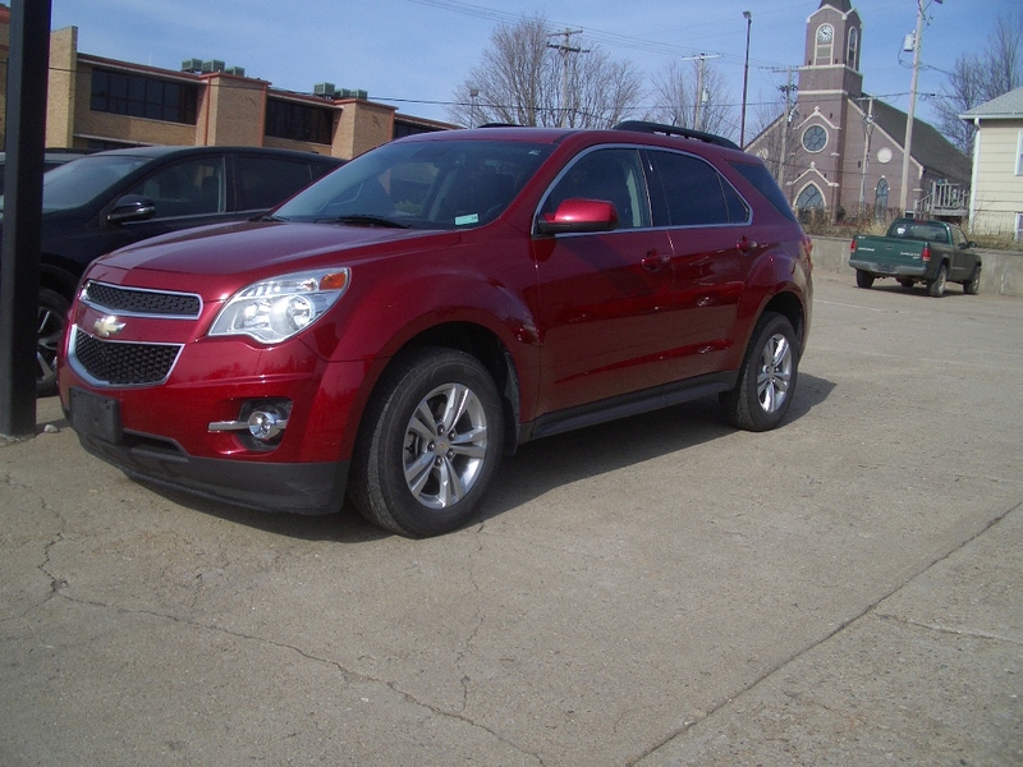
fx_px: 1034
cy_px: 384
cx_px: 512
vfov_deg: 40.7
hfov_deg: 52.6
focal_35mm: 35
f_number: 4.3
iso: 50
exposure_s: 1/500
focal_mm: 5.8
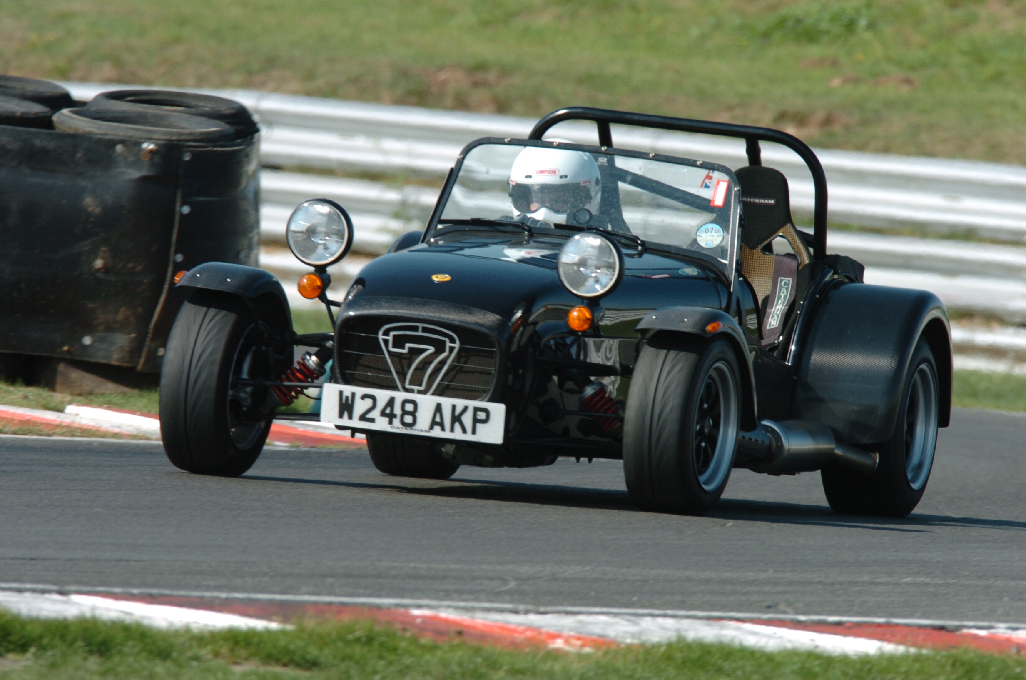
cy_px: 340
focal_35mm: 900
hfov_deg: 2.3
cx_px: 513
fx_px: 25597
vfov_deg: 1.5
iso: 200
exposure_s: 1/320
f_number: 8.5
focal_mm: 600
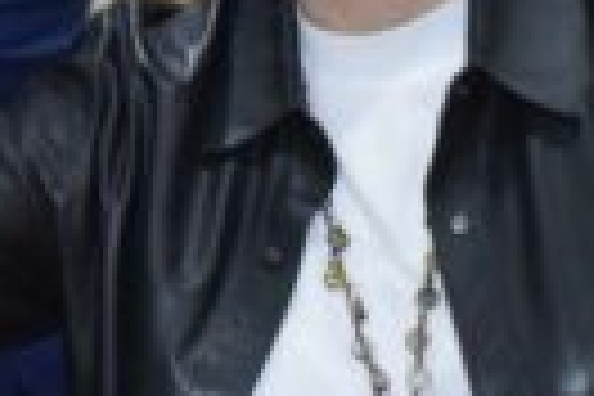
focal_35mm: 261
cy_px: -40
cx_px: -662
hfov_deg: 7.5
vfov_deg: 5.2
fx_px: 4306
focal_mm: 30
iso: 800
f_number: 4.5
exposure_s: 1/80
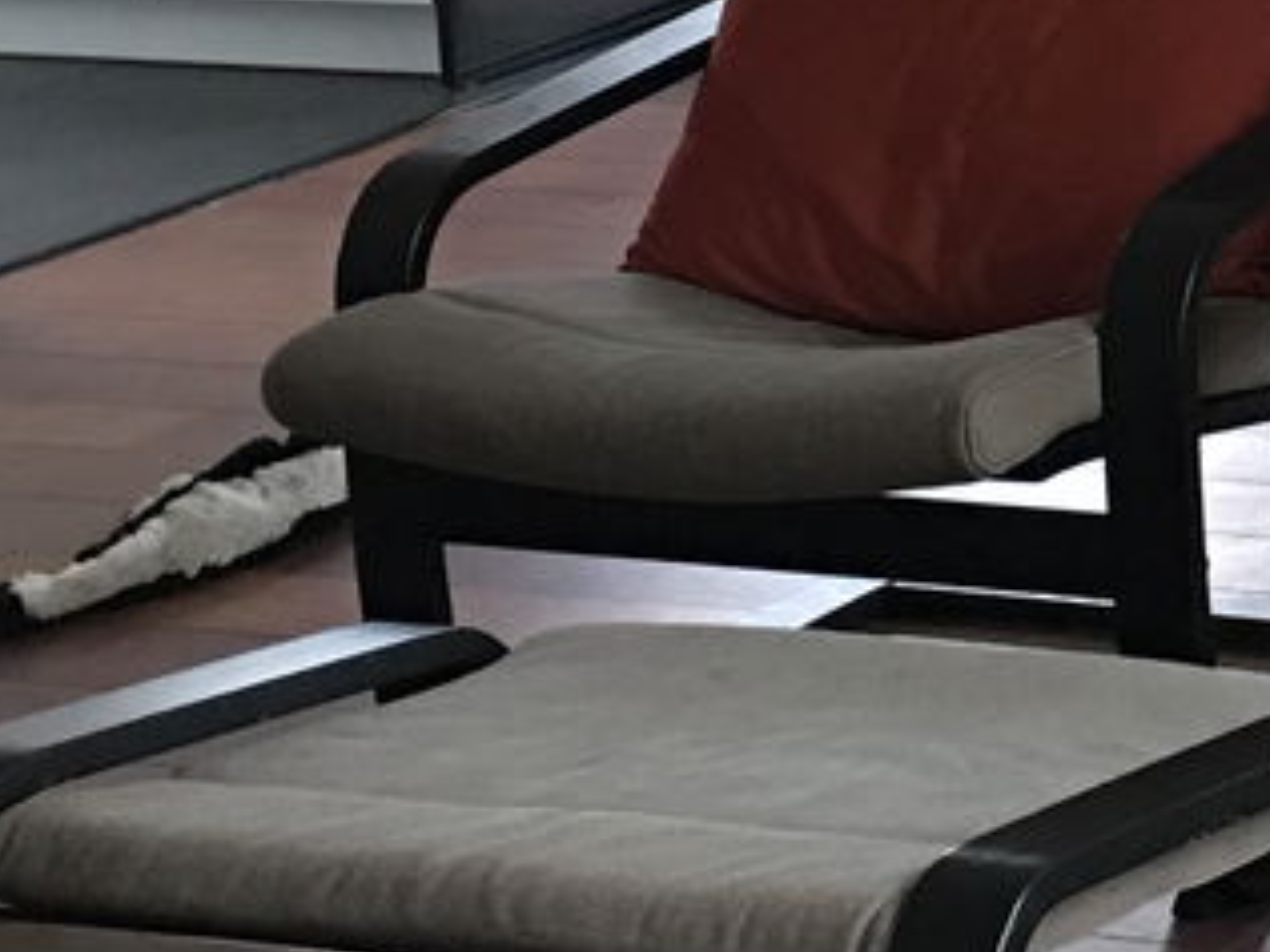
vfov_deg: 10.0
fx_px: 5393
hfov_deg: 12.4
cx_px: 2186
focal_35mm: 147
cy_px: -125
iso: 80
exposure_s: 1/17
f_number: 2.2
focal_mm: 4.15
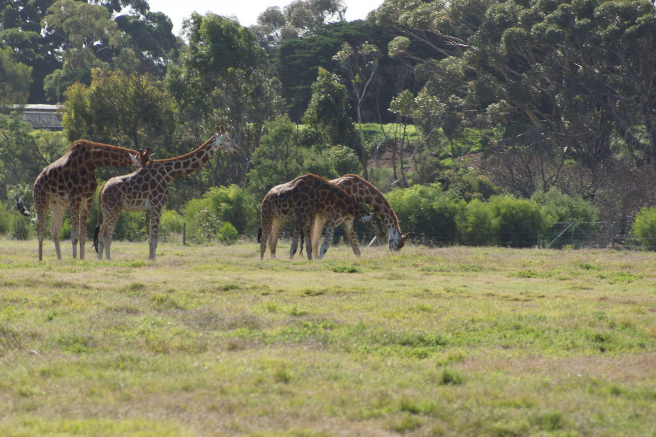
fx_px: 5737
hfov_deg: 6.5
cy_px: 218
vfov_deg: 4.4
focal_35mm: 315
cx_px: 328
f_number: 5.6
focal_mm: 210
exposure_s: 1/320
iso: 125
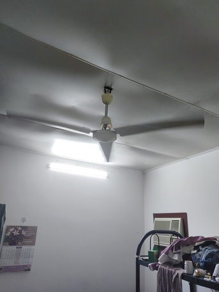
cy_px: 146
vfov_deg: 73.9
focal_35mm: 23
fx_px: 194
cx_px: 110
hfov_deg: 58.9
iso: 347
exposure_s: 1/100
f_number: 1.88
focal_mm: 5.56
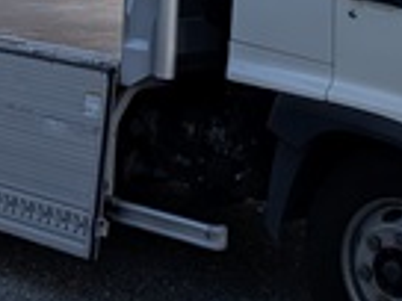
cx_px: 130
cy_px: -210
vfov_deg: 12.2
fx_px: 1312
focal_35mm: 113
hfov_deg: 17.4
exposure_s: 1/2703
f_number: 1.7
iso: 28
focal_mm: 4.53
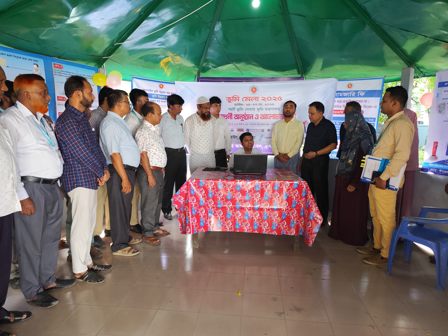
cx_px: 224
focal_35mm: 23
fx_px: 298
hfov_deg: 73.9
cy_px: 168
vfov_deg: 58.9
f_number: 1.65
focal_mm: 6.14
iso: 500
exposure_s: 1/100
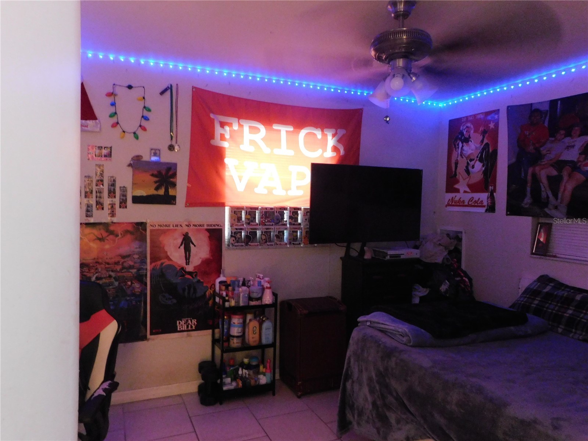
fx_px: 408
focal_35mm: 24
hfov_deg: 71.6
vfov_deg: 56.8
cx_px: 294
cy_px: 220
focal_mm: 4.1
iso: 800
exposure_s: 1/10
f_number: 3
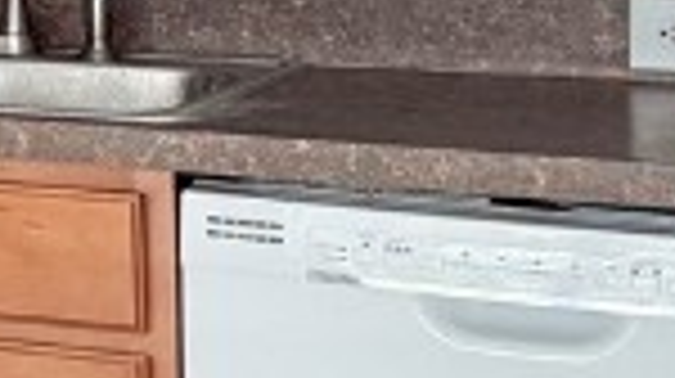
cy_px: -328
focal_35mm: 179
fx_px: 3200
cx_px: -698
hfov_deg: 10.9
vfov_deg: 6.6
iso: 250
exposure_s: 1/60
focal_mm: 6.76
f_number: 1.78
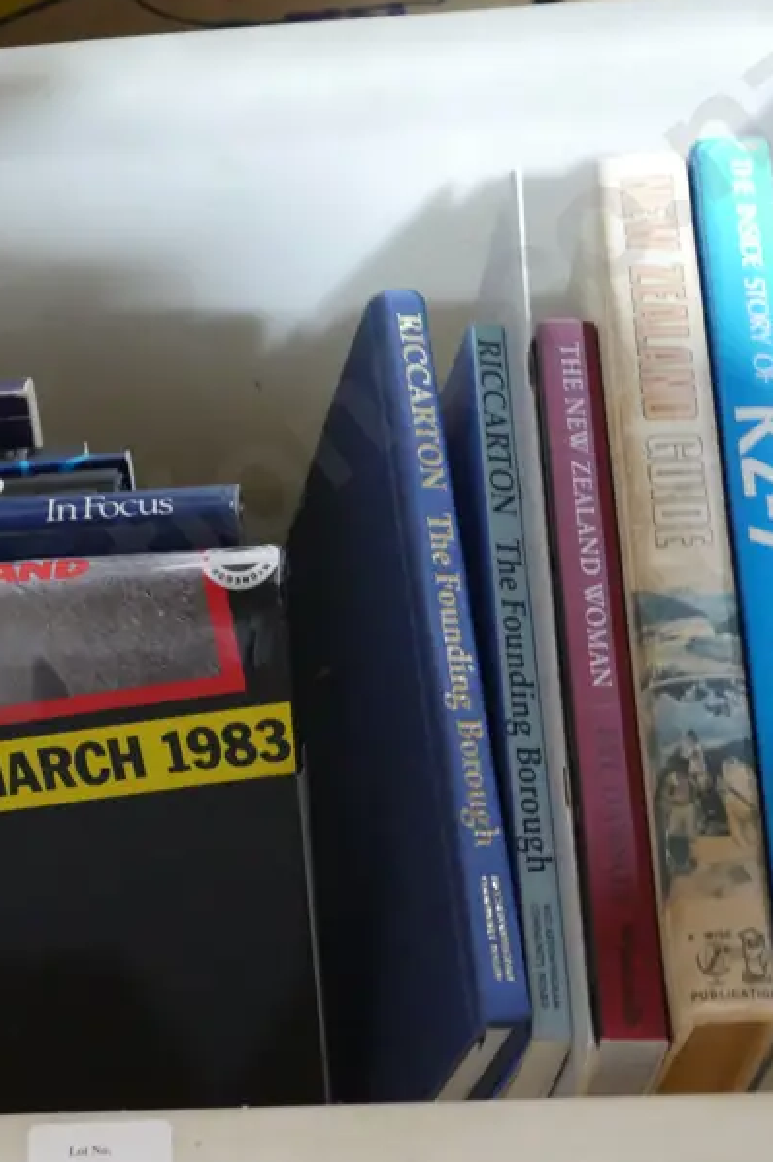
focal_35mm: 82
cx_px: 27
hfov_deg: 16.3
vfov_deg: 24.8
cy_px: 664
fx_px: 2644
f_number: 5.1
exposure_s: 1/25
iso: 3200
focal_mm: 23
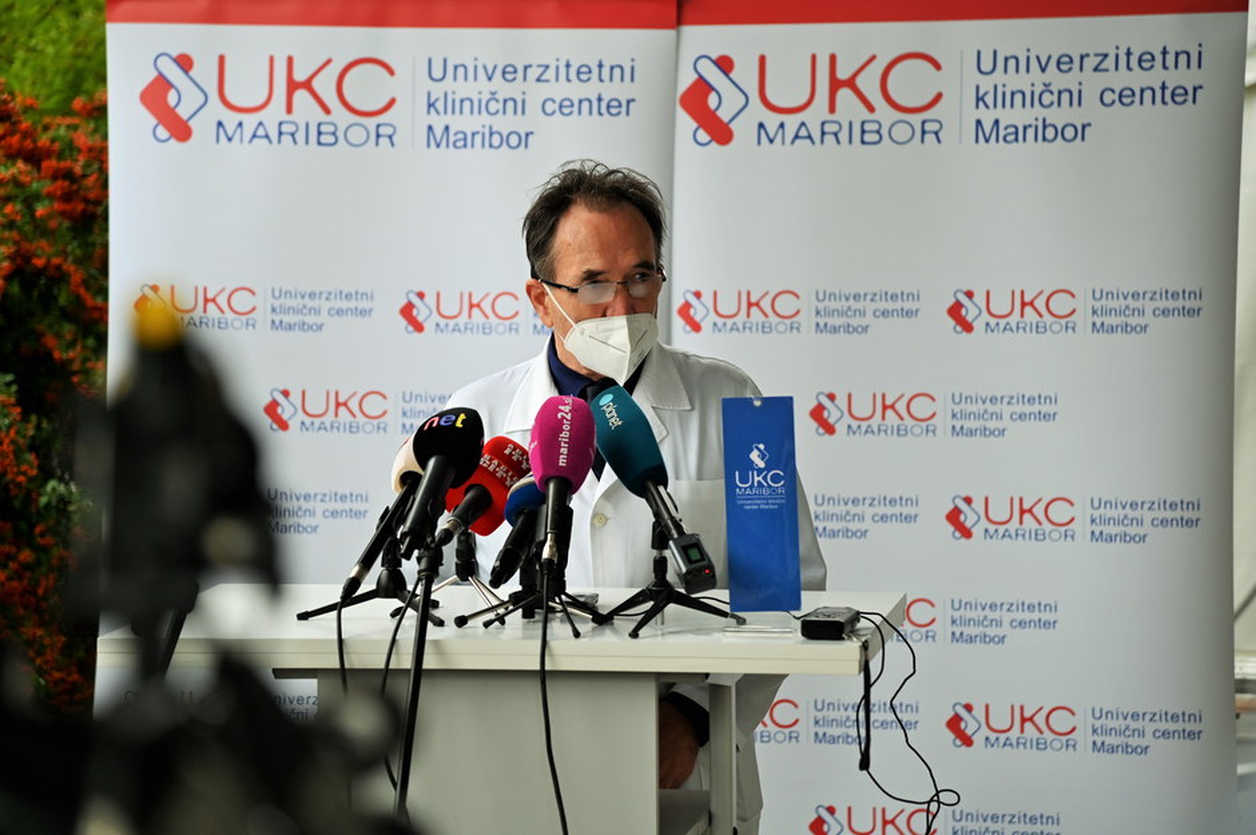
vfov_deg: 11.4
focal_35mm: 120
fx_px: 4183
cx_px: 628
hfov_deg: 17.1
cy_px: 418
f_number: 4
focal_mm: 120
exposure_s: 1/125
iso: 560
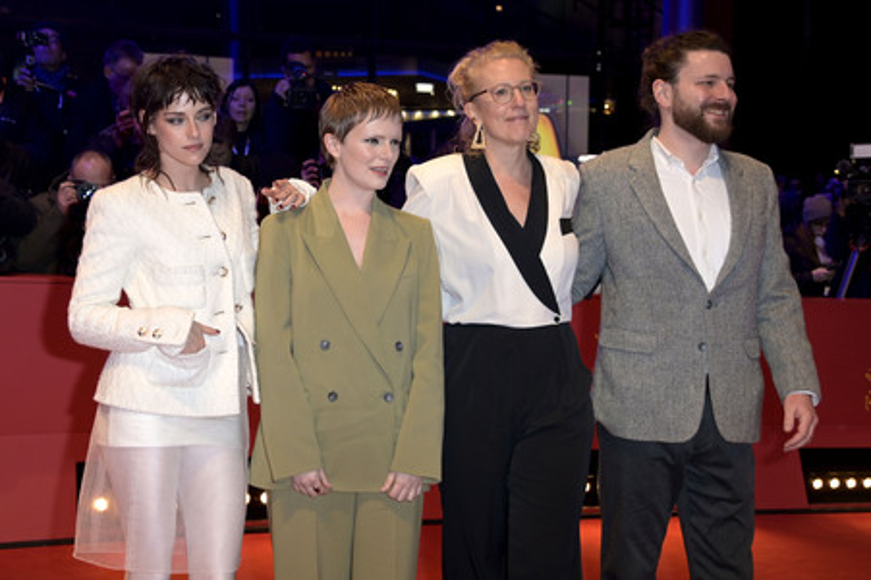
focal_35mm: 55
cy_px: 290
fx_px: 1330
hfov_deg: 36.3
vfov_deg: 24.6
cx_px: 436
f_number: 5.6
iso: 1000
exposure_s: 1/200
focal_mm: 55
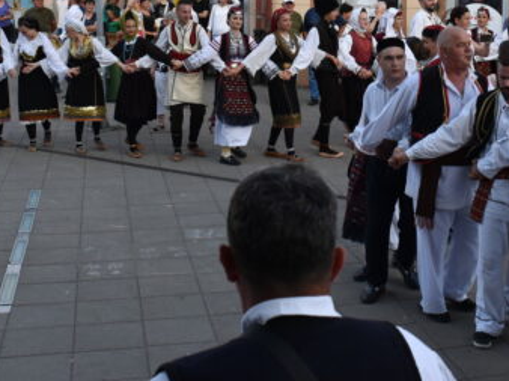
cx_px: 343
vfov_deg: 24.1
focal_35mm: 59
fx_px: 867
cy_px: 44
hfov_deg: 32.4
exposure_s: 1/320
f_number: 5.6
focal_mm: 18
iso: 500
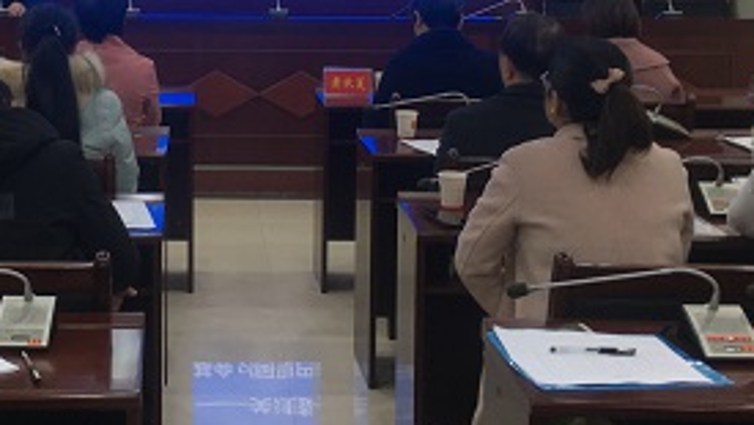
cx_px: 203
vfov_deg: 17.4
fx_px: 1380
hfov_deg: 30.1
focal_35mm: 69
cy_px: 90
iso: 32
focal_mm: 4.15
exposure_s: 1/50
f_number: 2.2
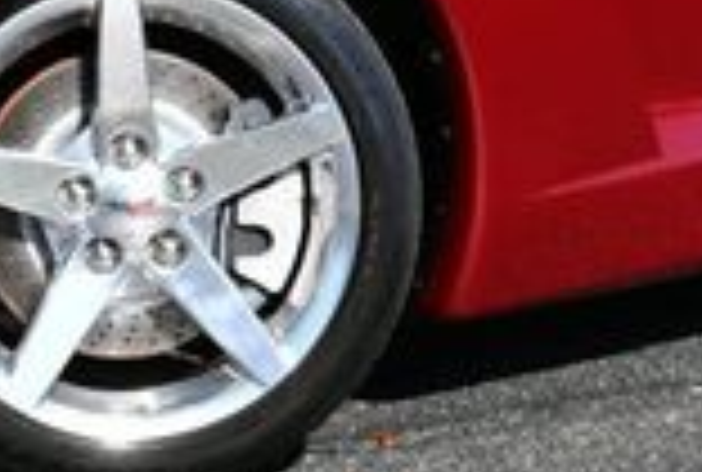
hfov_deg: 11.4
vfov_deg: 7.5
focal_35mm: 180
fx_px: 3520
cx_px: 414
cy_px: -333
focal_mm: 22
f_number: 8
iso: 100
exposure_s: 1/250
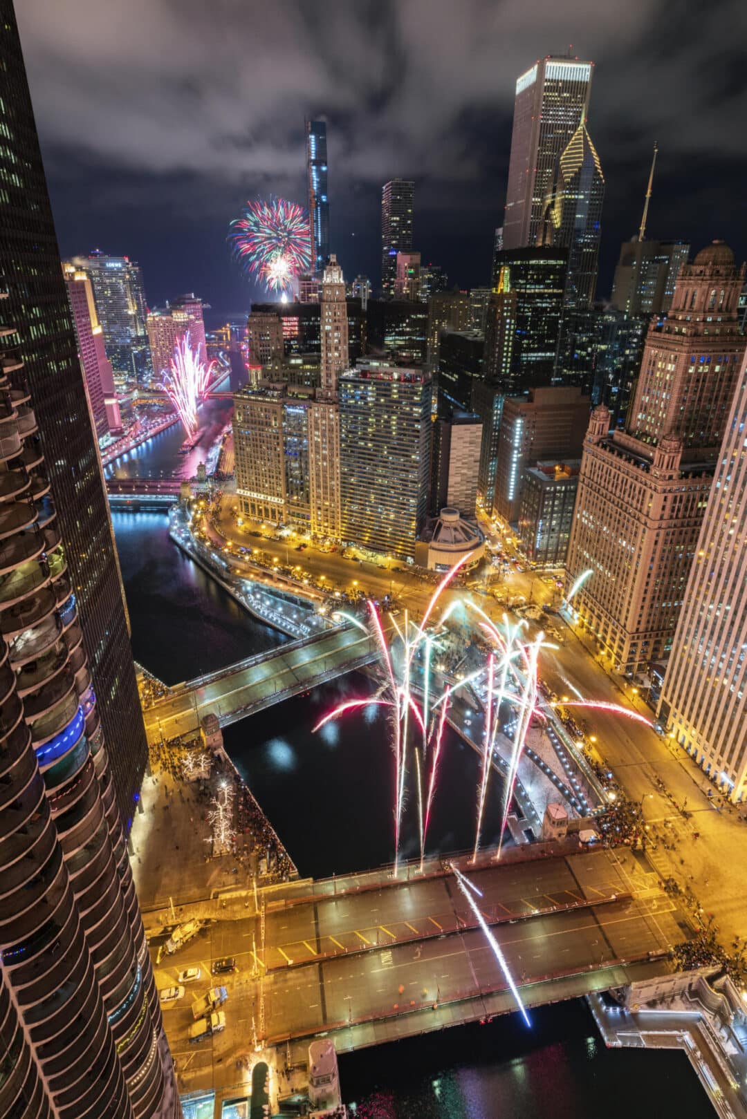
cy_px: 560
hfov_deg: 81.2
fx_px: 436
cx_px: 374
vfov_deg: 104.2
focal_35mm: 14
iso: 200
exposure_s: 7
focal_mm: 14
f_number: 11
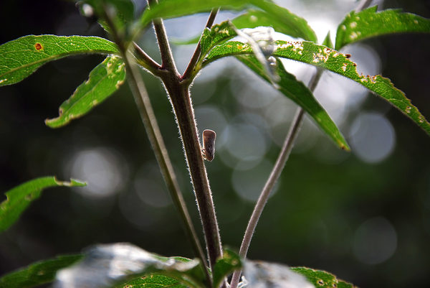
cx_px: 215
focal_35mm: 158
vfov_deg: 8.7
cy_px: 144
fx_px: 1883
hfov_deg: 13.0
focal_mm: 105
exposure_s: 1/125
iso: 100
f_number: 5.6
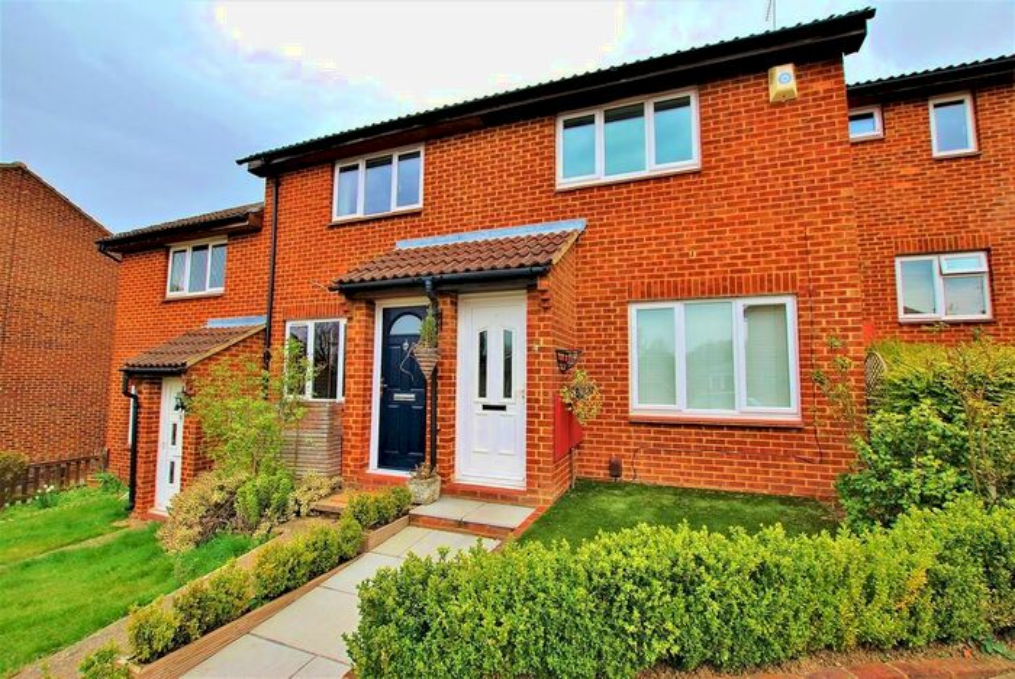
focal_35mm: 15
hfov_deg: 100.3
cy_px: 340
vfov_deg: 77.4
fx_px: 423
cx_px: 508
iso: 100
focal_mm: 10
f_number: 6.3
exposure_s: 1/160
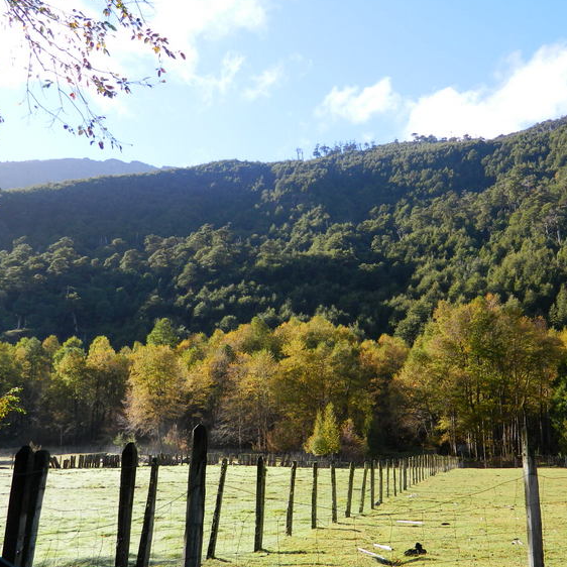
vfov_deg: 42.8
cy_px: 271
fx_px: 723
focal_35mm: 39
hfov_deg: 42.6
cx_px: 348
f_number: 3.2
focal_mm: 5.6
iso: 80
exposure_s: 1/250
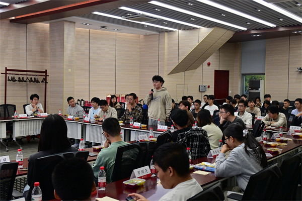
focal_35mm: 40
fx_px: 333
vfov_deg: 33.6
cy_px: 100
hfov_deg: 48.7
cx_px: 151
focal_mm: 26.5
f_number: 5.6
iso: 800
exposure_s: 1/125
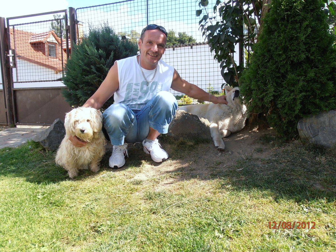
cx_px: 168
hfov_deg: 60.0
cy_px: 126
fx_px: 291
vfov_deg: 46.8
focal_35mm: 30
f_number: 3.5
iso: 80
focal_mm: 5.25
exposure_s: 1/320
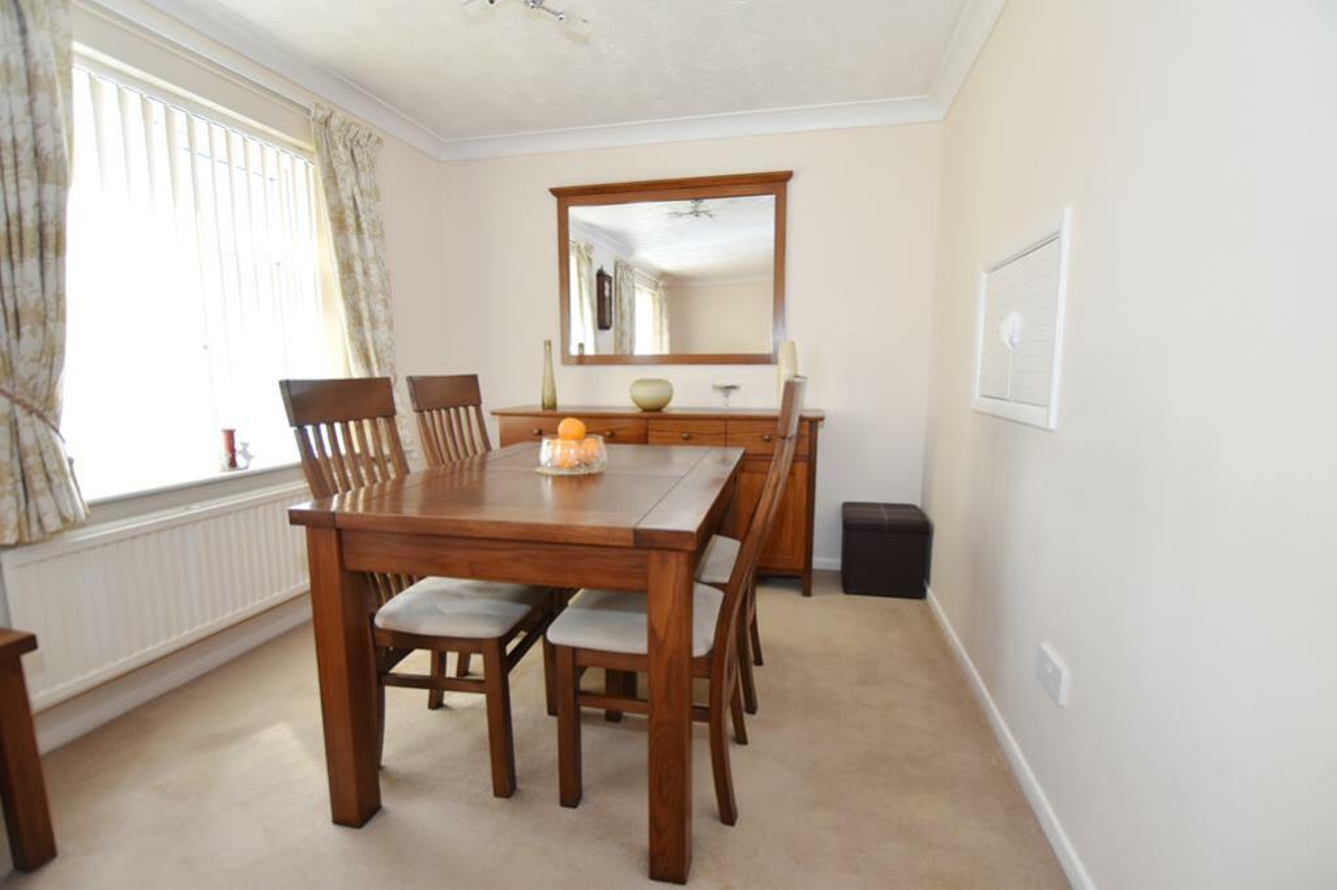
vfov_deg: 72.0
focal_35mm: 16
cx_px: 668
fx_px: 613
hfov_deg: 95.0
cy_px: 445
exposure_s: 1/250
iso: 400
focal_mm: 11
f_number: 3.5
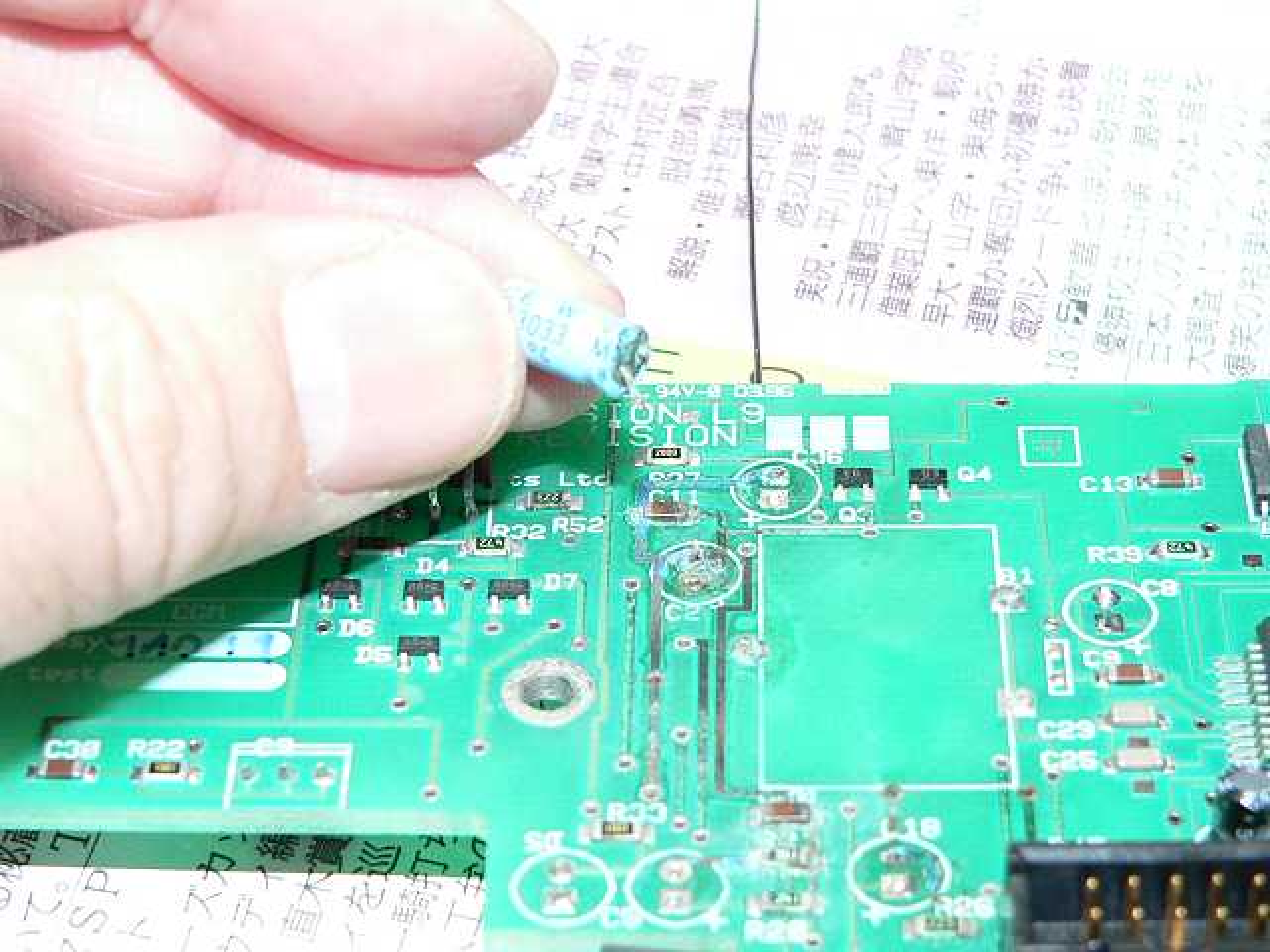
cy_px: 476
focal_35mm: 85
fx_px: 3119
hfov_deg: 23.0
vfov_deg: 17.4
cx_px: 635
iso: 400
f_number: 4
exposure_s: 1/60
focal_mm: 14.1
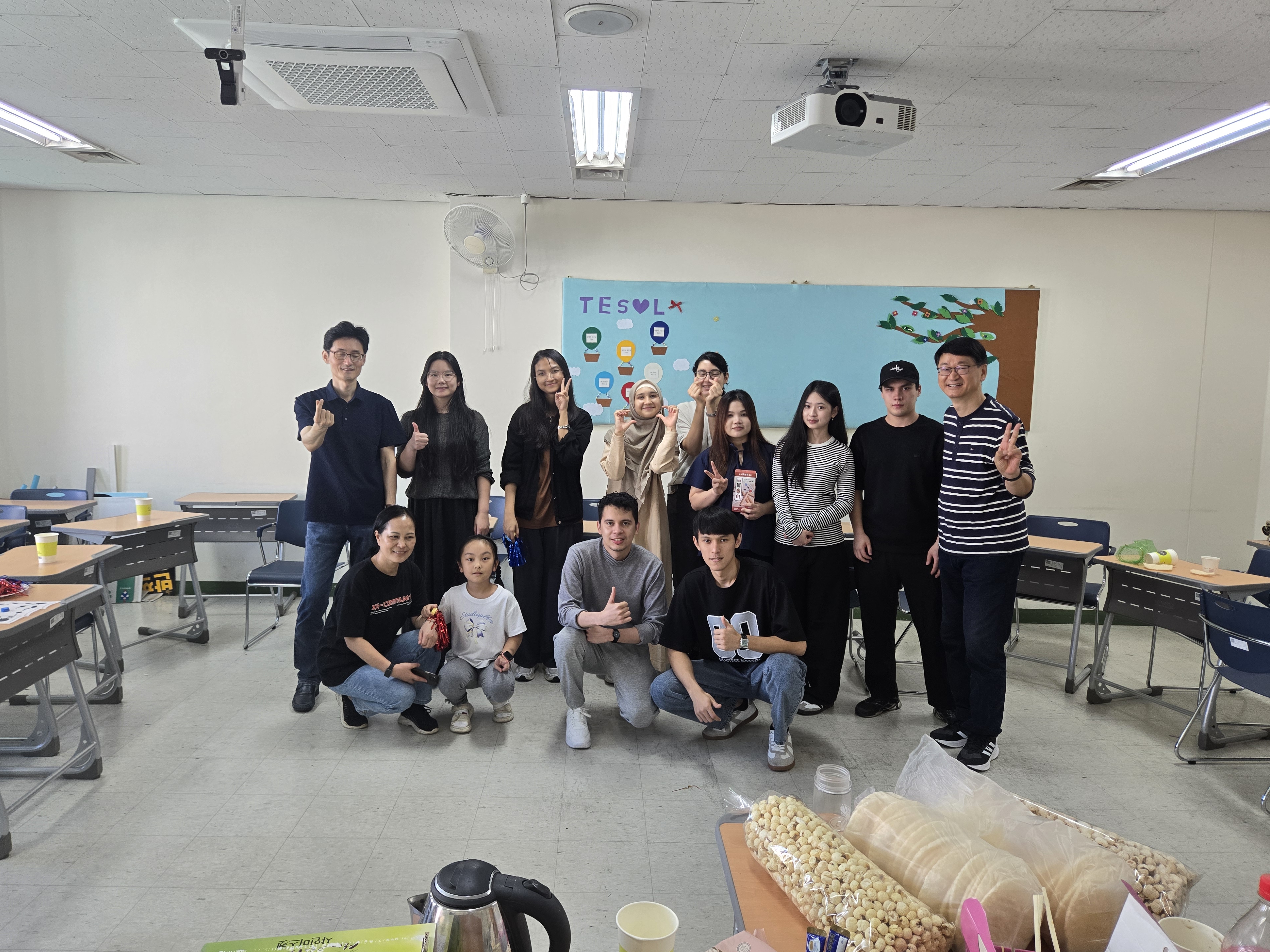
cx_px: 624
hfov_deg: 71.6
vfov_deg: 56.8
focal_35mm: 24
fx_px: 881
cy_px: 460
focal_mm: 5.4
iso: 125
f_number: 1.8
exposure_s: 1/120
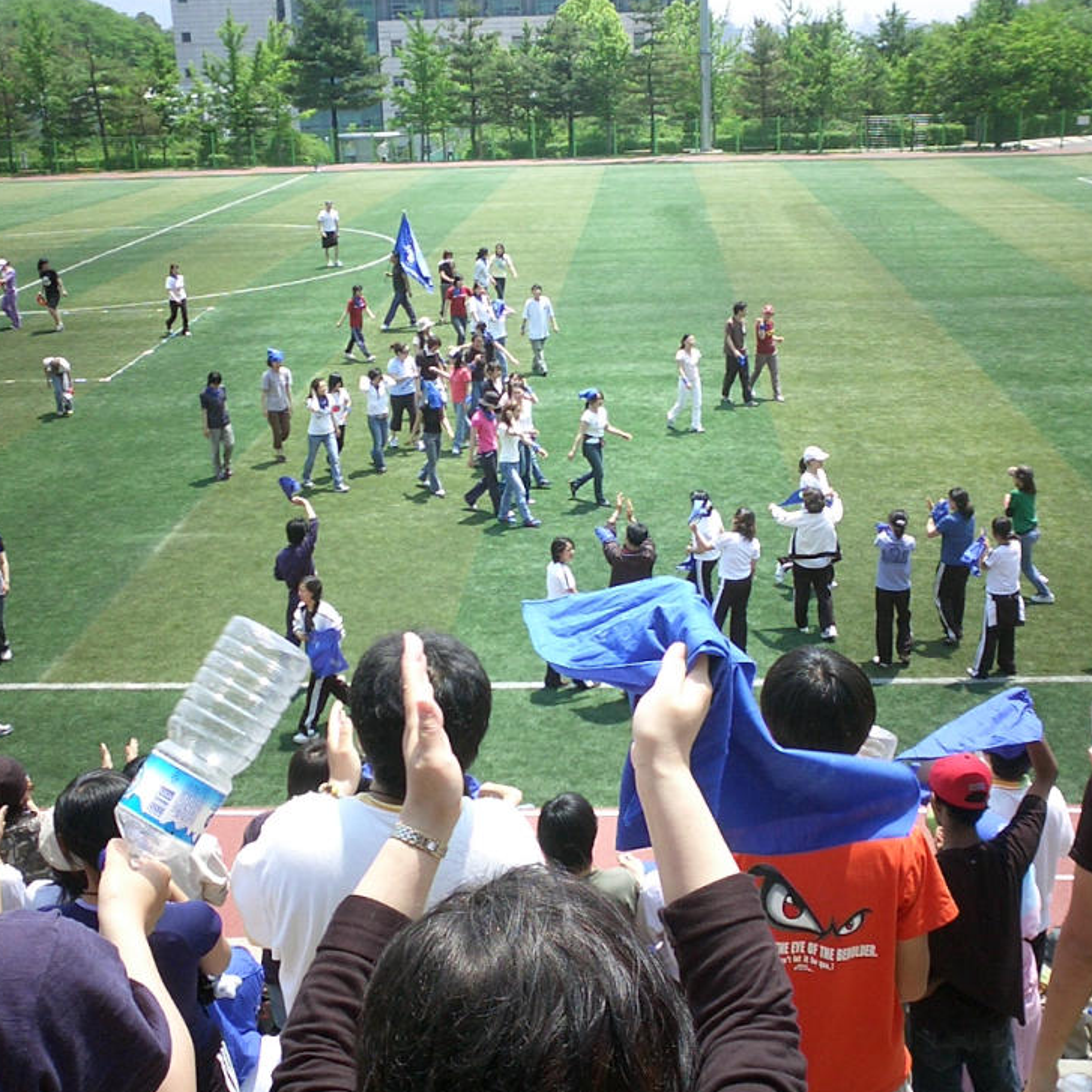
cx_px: 562
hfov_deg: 37.5
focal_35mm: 45
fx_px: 1606
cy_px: 548
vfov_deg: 37.6
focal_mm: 5.6
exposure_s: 1/400
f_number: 3.5
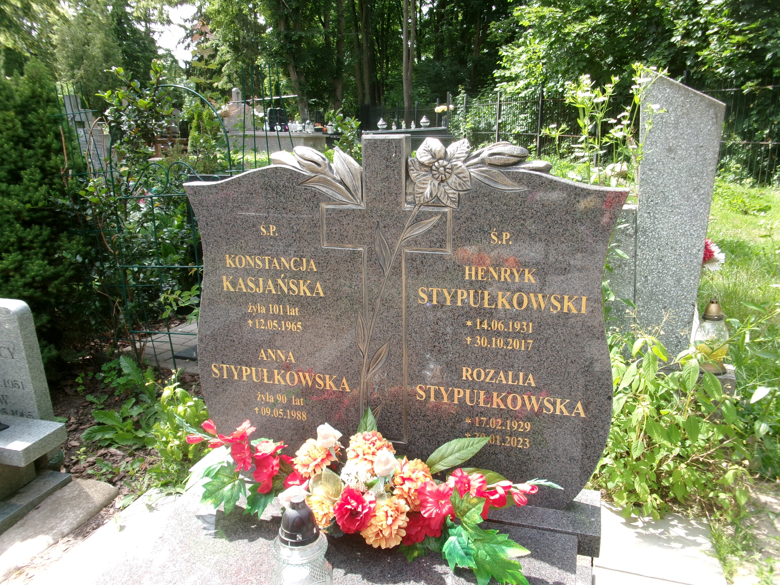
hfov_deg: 63.4
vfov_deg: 49.7
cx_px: 390
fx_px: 631
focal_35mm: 28
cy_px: 292
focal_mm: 5.1
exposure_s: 1/160
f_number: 3.9
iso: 100
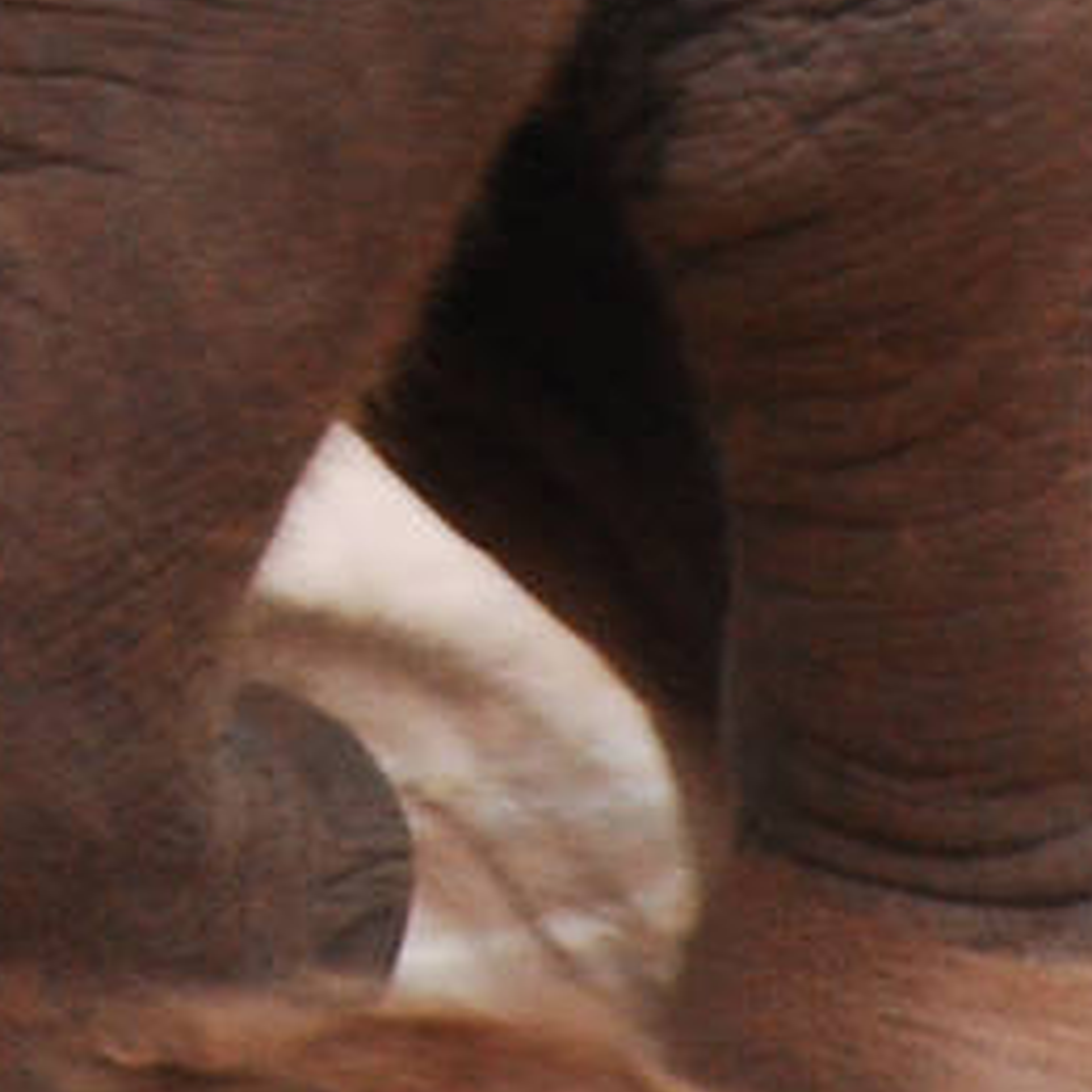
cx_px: -433
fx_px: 83801
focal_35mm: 2348
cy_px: -689
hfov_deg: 0.7
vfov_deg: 0.7
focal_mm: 300
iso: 800
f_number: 8
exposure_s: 1/400
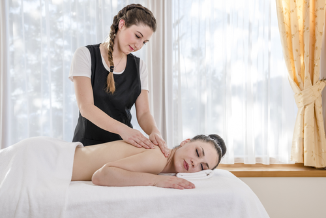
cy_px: 109
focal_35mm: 56
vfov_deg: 24.2
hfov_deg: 35.6
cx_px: 163
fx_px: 507
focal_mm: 56
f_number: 5.6
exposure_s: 1/60
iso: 80
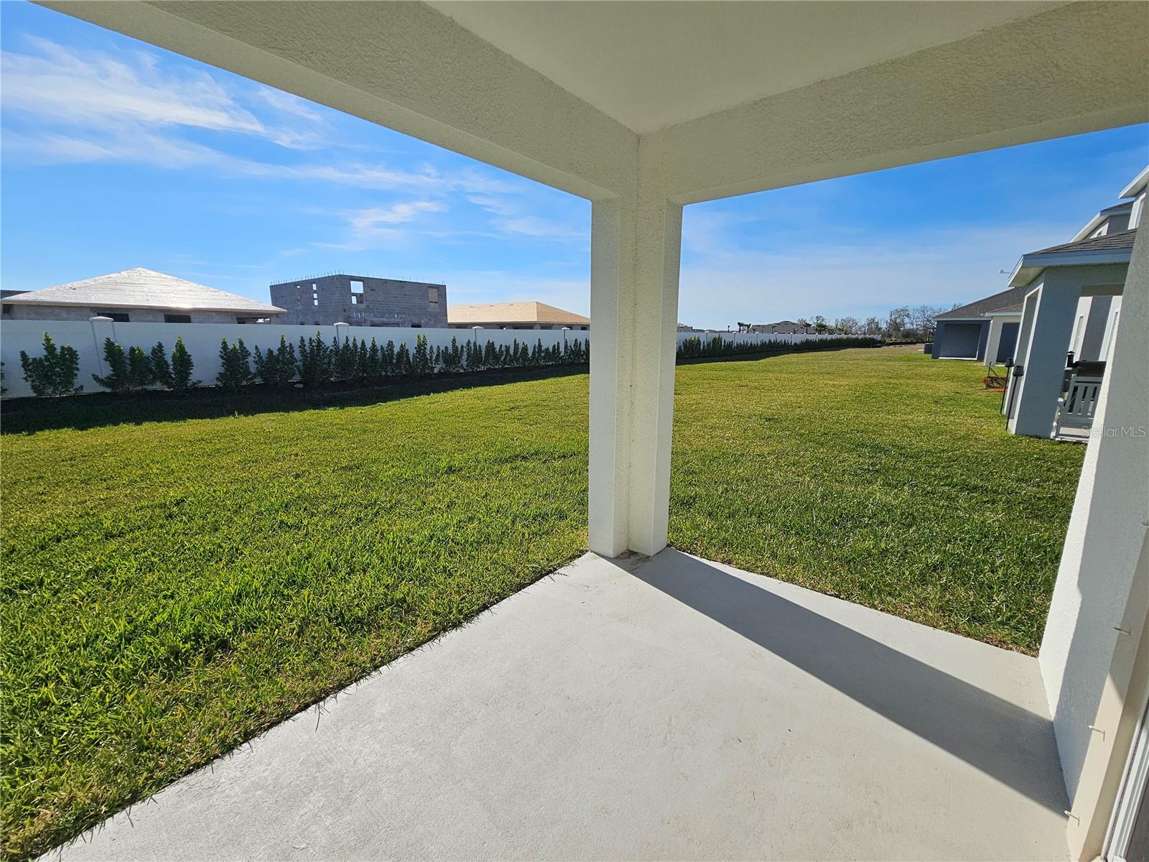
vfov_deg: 89.9
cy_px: 431
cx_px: 574
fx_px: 432
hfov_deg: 106.2
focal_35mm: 13
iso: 50
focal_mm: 2.2
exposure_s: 1/4873
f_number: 2.2
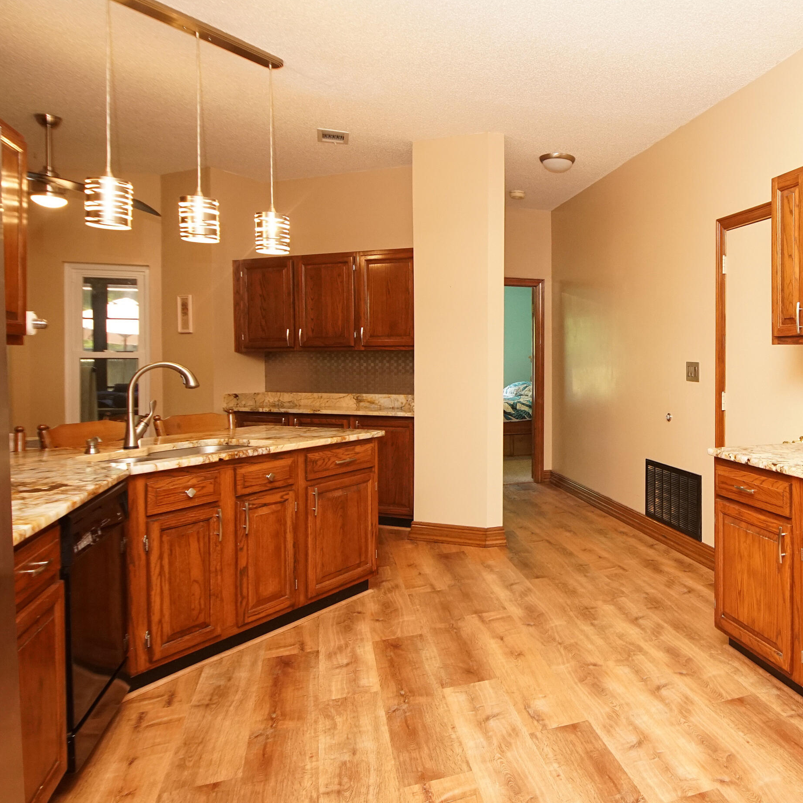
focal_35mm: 25
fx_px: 656
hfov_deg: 57.8
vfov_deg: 62.9
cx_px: 652
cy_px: 375
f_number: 4.5
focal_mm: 12
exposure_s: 1/60
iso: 1250
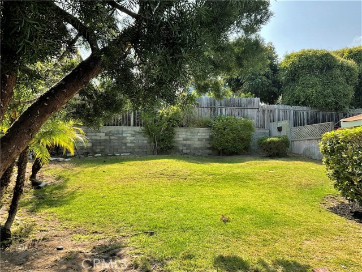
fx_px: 303
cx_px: 181
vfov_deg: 48.2
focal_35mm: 29
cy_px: 136
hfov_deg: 61.7
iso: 16
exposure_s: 1/635
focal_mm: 3
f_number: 1.8
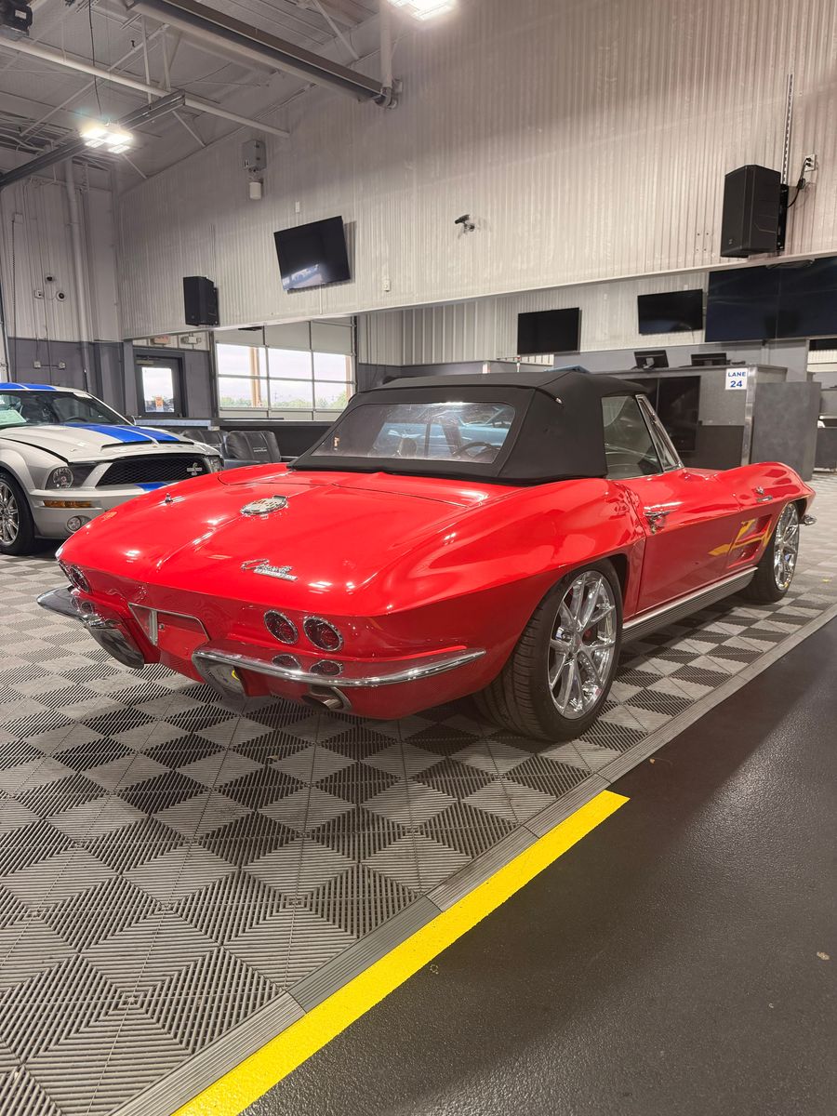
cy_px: 558
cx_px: 418
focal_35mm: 24
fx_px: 774
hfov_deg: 56.8
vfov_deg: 71.6
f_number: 1.78
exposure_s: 1/109
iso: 200
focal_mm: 6.76
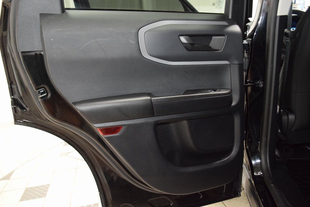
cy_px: 104
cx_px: 155
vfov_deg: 43.6
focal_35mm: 30
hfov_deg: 61.9
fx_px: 258
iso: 2800
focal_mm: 20
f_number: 3.8
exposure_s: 1/30
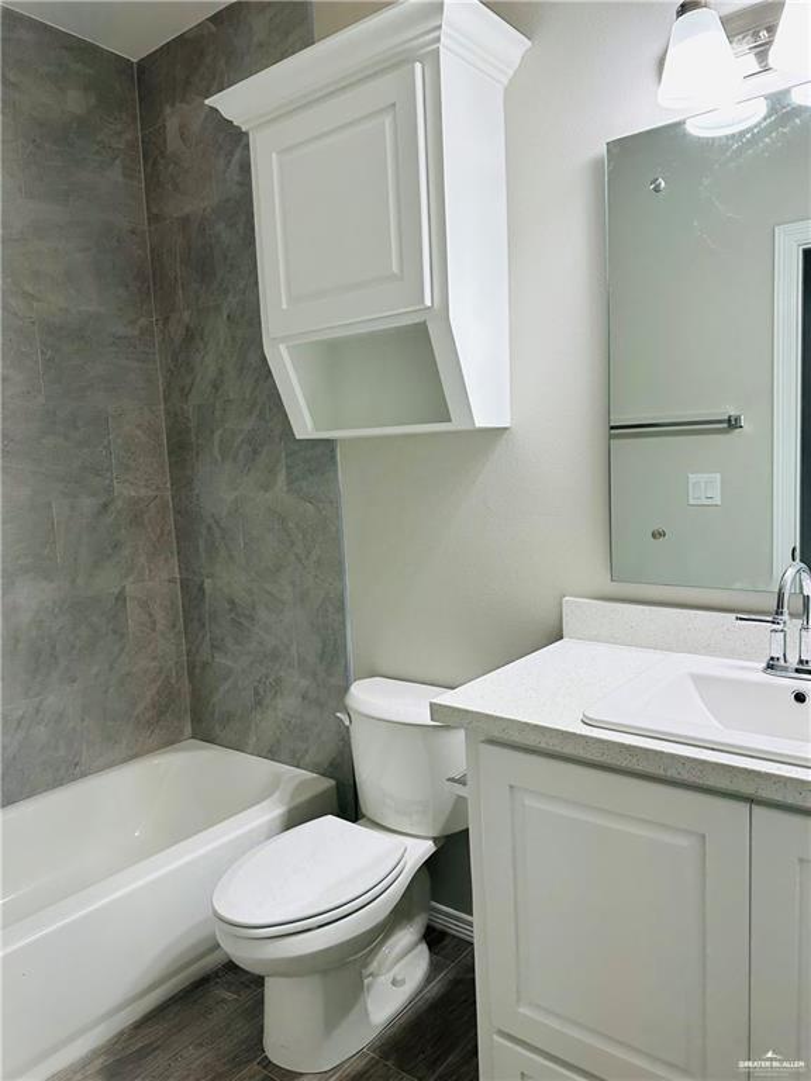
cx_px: 406
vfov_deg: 71.6
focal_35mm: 24
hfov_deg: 56.8
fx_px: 750
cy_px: 540
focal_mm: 6.86
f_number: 1.78
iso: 200
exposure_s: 1/120
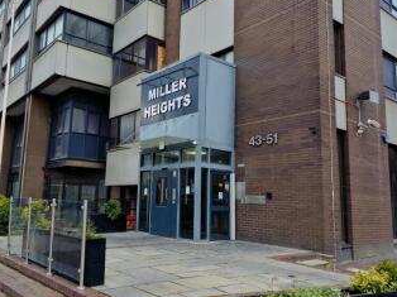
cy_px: 145
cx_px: 161
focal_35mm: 31
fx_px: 355
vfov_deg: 45.4
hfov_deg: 58.0
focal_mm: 6.4
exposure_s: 1/370
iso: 50
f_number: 1.8
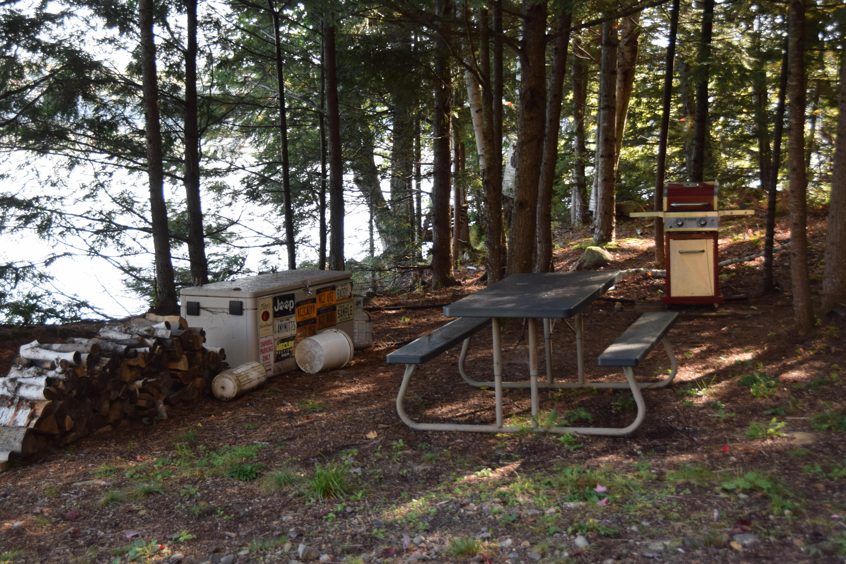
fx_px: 1480
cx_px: 423
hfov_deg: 31.9
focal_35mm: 63
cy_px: 282
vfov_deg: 21.6
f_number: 5.6
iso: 400
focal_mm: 42
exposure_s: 1/125
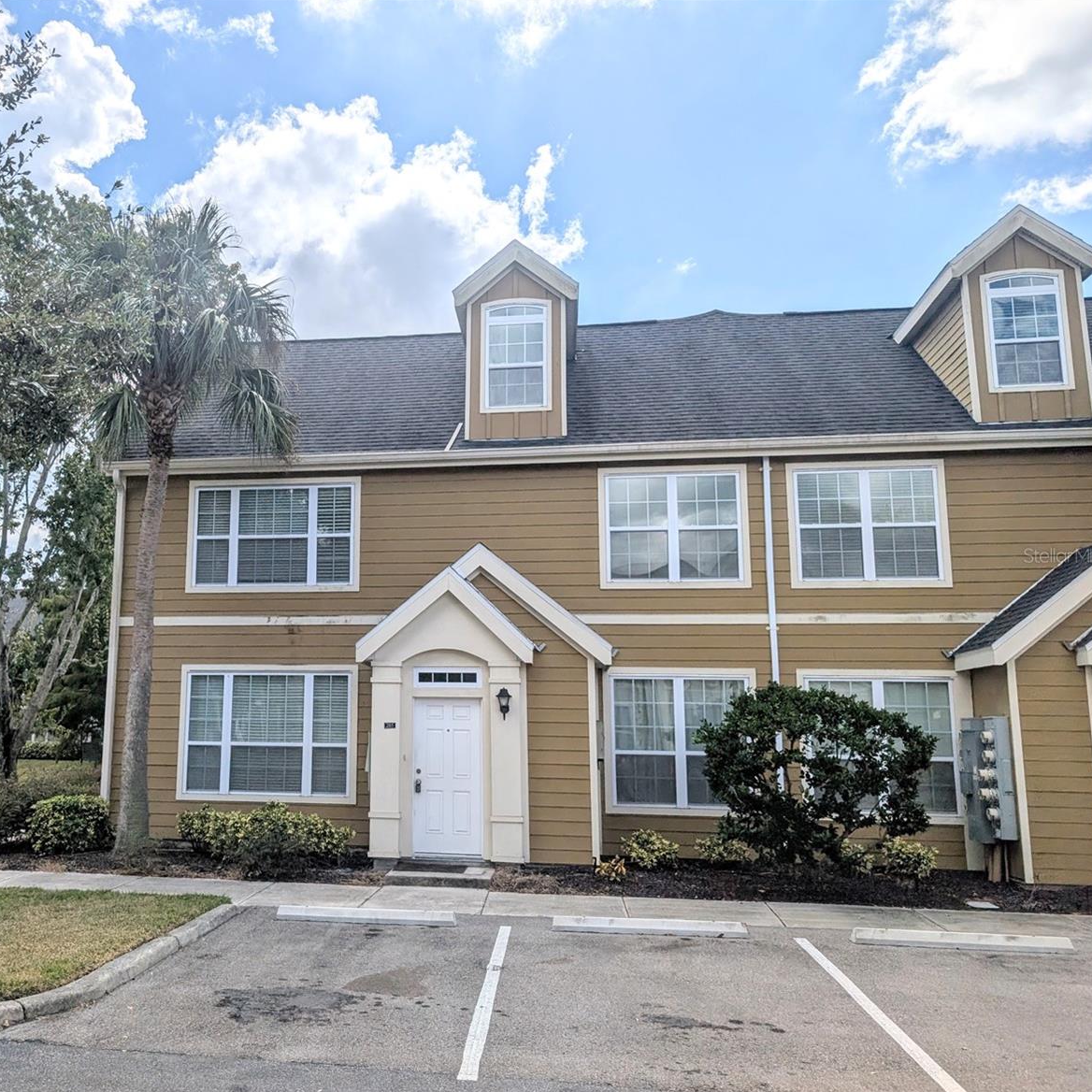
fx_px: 1035
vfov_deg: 55.6
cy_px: 555
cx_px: 366
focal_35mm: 29
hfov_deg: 54.5
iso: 21
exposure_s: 1/3774
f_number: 1.68
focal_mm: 6.9
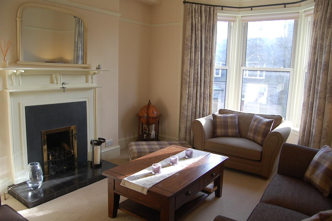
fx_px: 249
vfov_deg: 47.9
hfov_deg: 67.4
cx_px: 166
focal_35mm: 27
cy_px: 110
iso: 400
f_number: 5
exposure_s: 1/100
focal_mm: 18
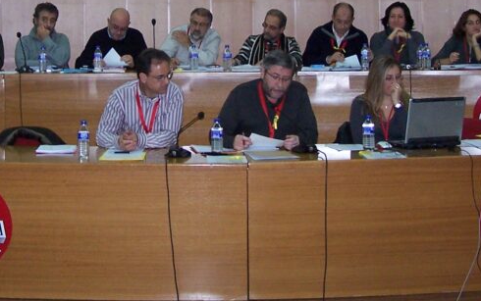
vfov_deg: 15.5
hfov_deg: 24.9
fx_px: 1089
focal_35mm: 83
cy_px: -5
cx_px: 202
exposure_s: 1/60
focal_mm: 6.7
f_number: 2.8
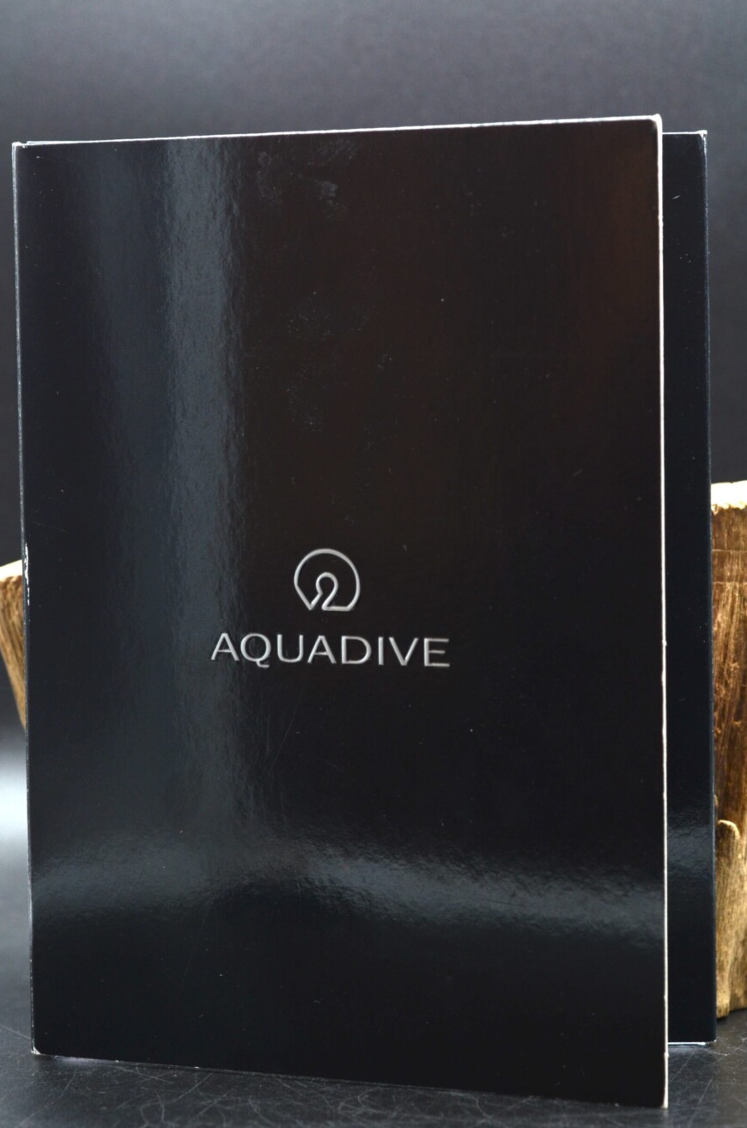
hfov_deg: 14.2
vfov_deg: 21.3
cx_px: 392
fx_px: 3000
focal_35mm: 96
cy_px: 593
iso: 500
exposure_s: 1/40
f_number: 8
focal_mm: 60
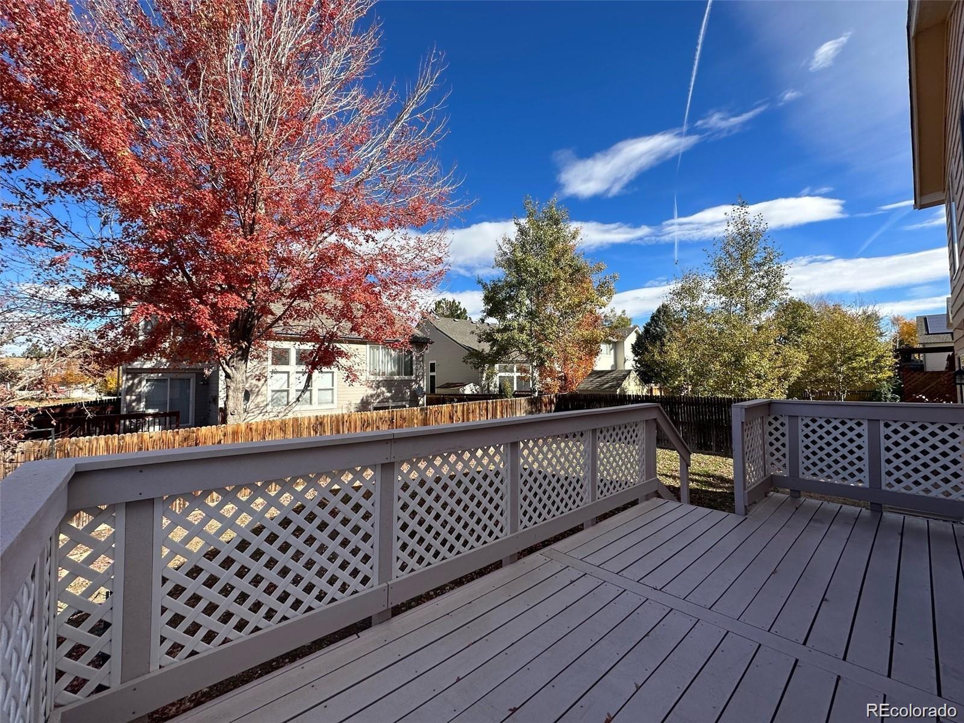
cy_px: 362
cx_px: 482
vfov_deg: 85.7
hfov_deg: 102.1
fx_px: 390
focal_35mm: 14
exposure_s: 1/1401
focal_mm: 2.22
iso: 40
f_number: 2.2
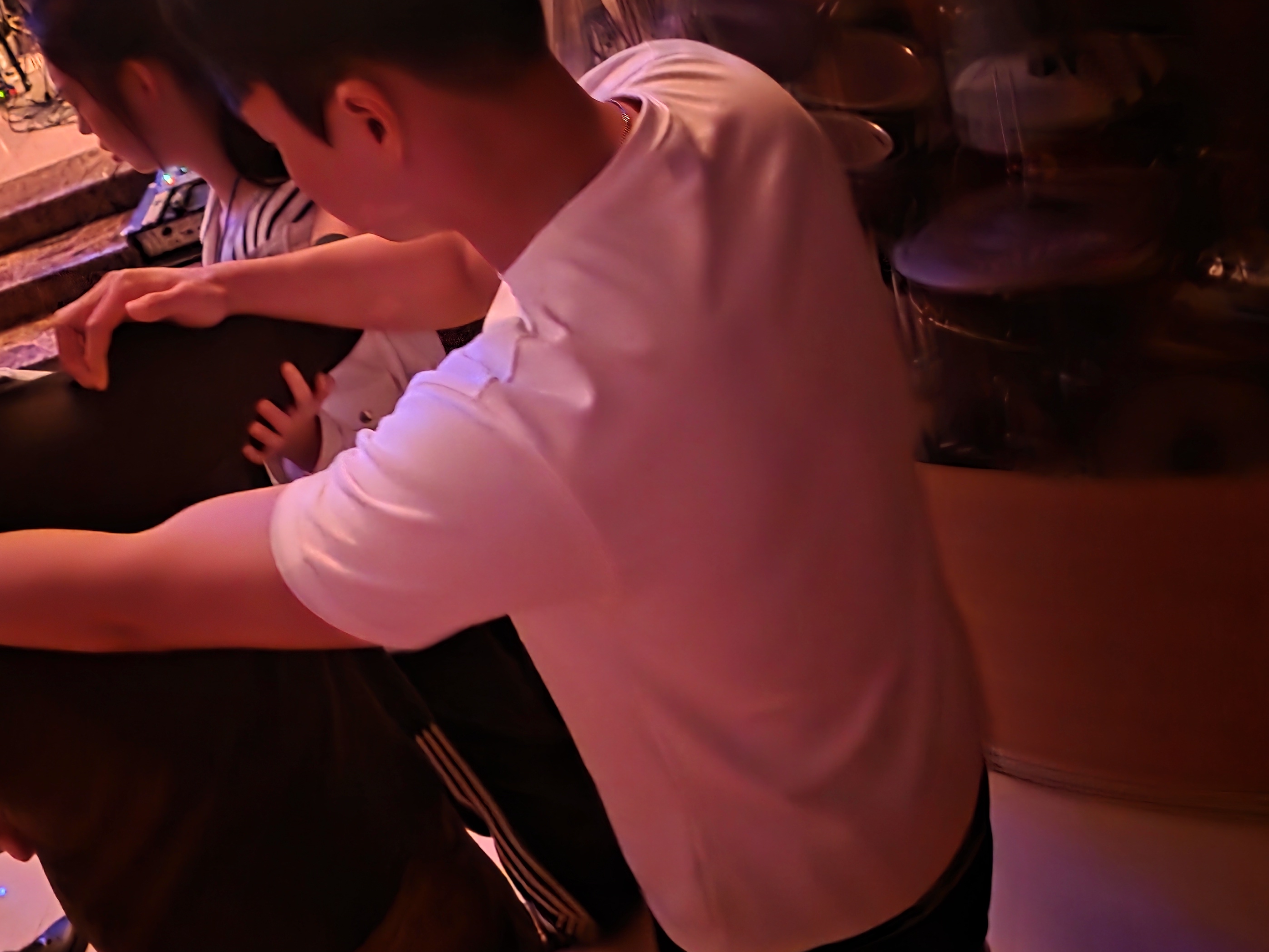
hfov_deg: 54.1
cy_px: 401
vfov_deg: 42.8
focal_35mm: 33
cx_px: 415
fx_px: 1210
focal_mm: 6.3
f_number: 1.7
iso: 3200
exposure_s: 1/15
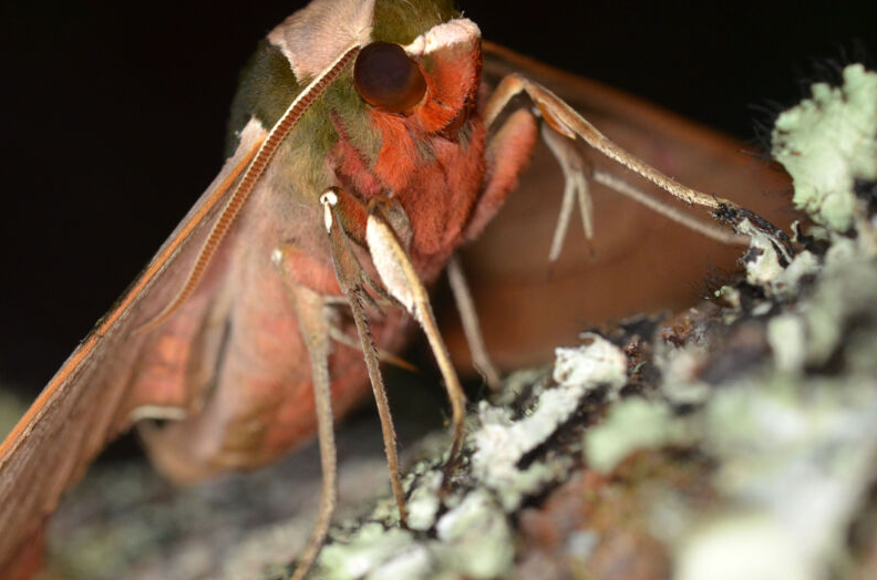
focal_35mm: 103
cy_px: 250
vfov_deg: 13.2
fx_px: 2503
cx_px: 376
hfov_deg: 19.9
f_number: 13
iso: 1250
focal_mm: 60
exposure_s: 1/200
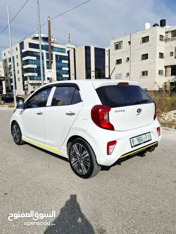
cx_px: 88
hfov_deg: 58.9
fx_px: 156
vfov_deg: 73.9
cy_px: 117
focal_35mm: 23
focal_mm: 5.54
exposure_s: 1/3333
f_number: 1.8
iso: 50
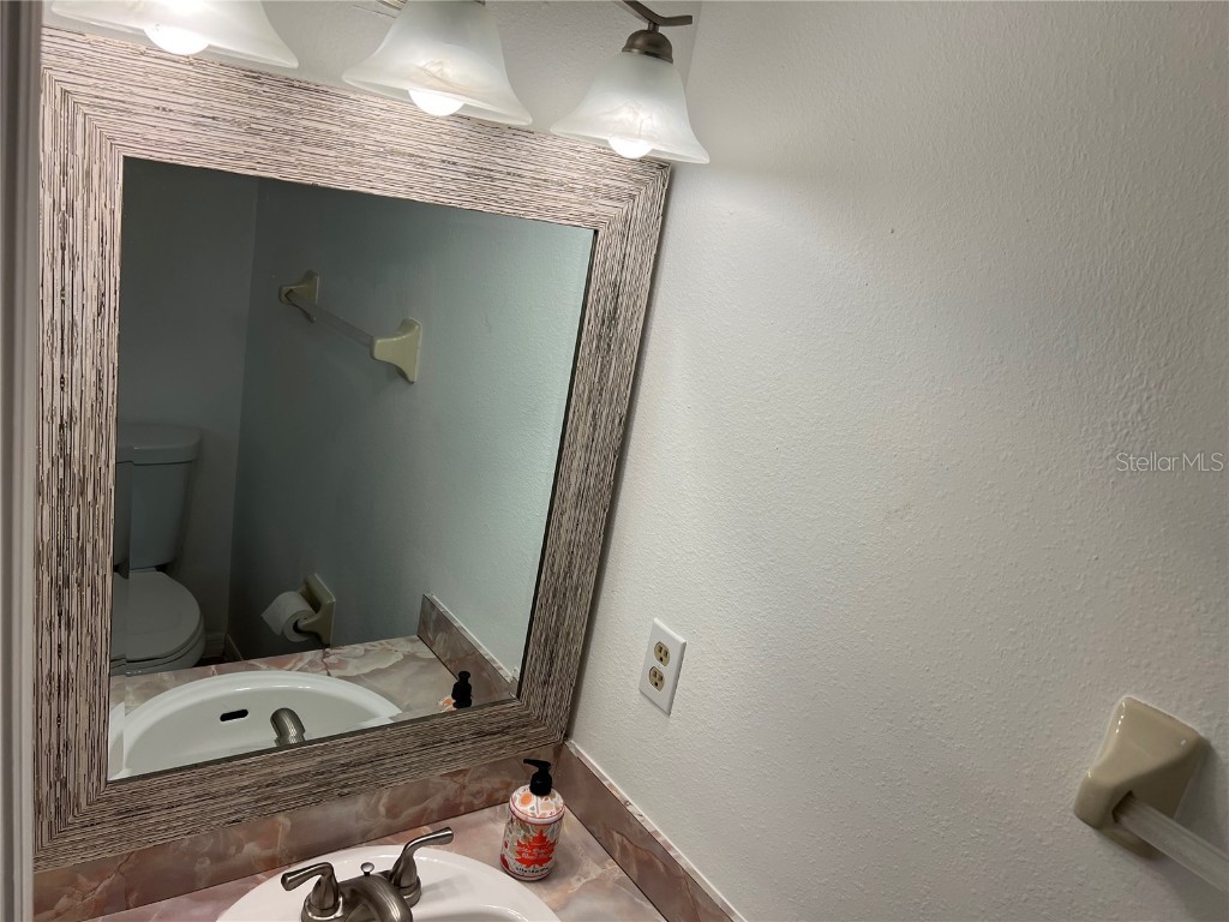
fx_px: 923
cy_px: 461
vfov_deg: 53.1
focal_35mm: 26
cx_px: 614
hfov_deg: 67.3
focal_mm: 5.7
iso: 50
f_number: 1.5
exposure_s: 1/404
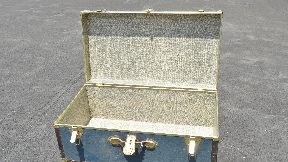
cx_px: 143
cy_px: 91
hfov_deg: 52.8
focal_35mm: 38
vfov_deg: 31.2
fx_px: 290
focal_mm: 24
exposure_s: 1/160
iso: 100
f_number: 8
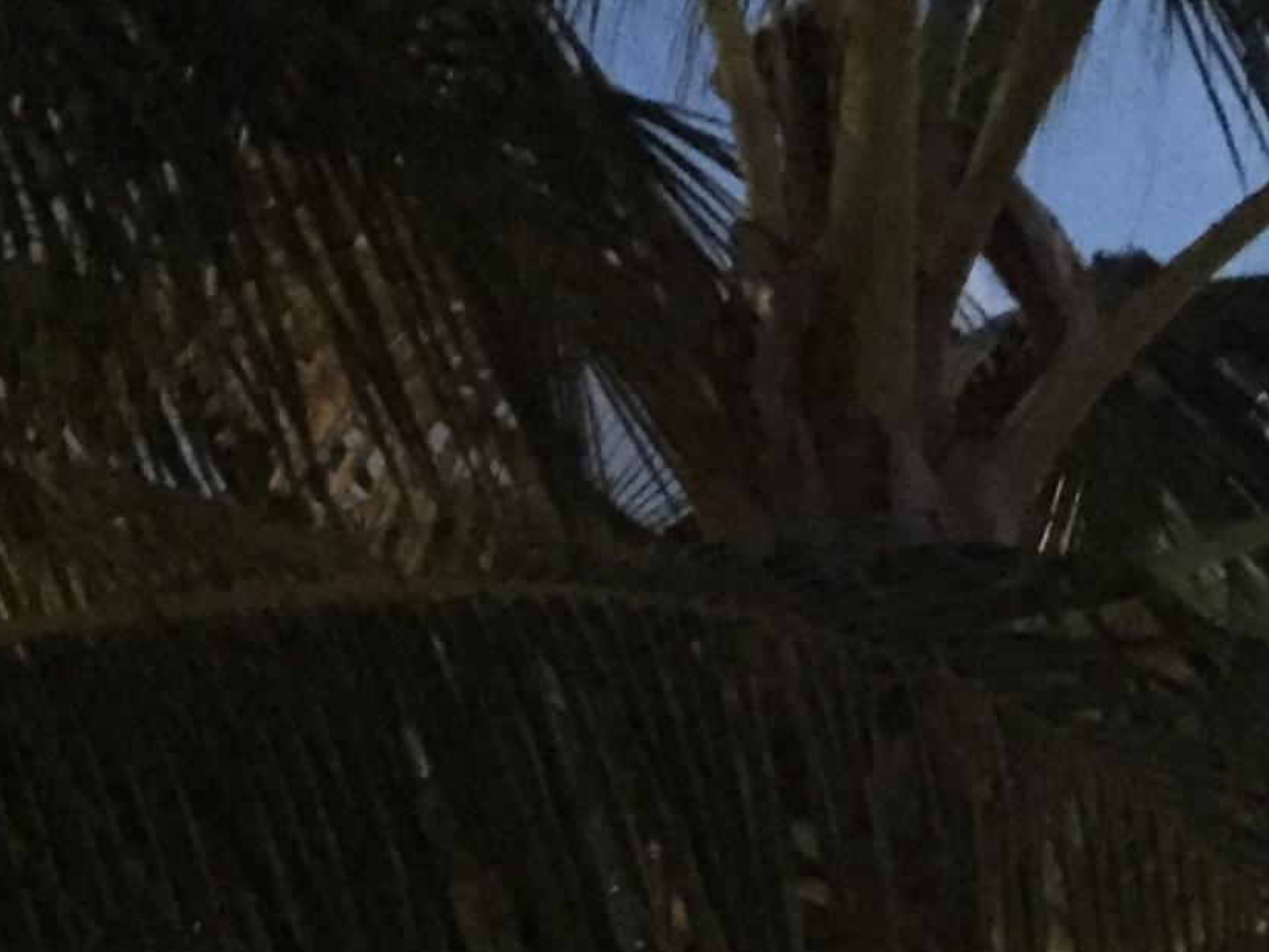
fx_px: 3886
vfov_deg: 13.0
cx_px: 892
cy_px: 1539
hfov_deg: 18.5
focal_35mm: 106
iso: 1600
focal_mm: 4.15
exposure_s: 1/15
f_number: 2.2
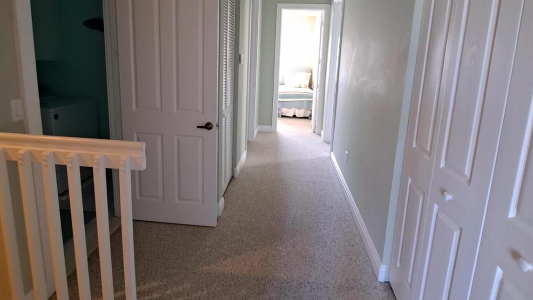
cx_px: 267
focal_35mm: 19
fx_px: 269
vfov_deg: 57.6
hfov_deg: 89.6
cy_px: 113
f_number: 2.2
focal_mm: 1.74
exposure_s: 1/24
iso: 320
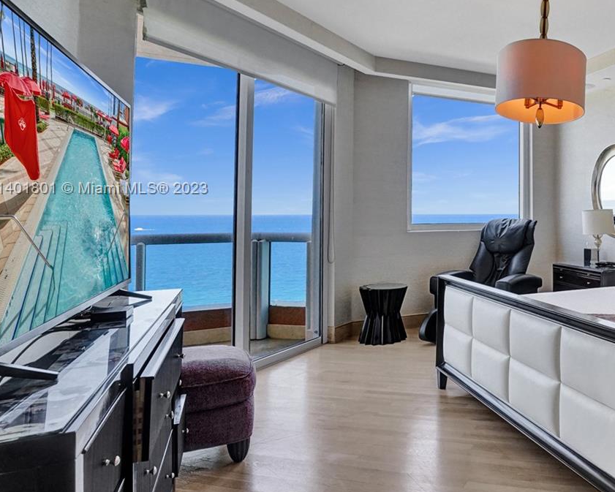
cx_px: 559
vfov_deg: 54.3
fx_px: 475
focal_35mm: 26
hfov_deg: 56.4
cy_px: 189
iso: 1250
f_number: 6.3
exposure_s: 1/500
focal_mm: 14.6
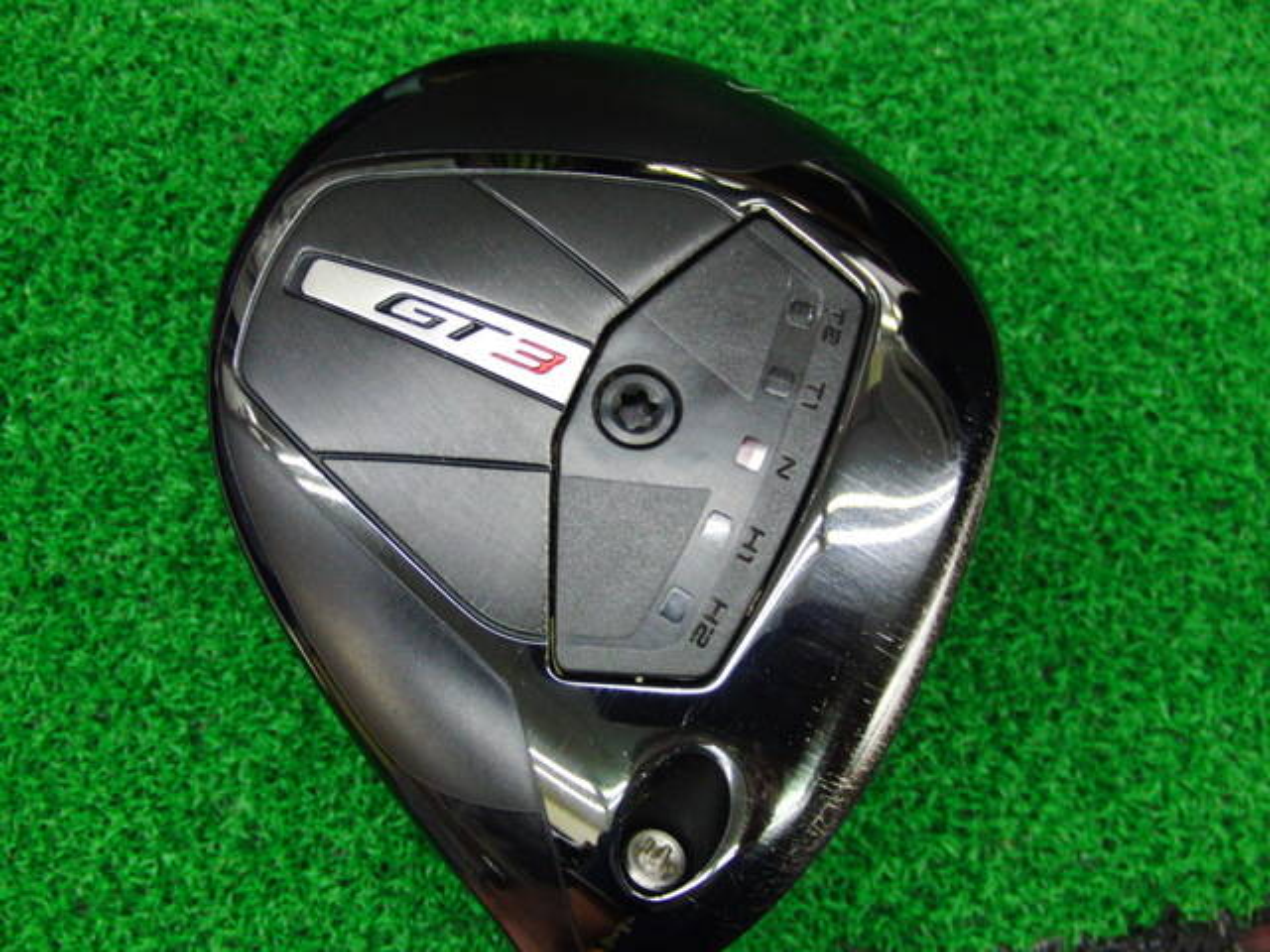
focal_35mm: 37
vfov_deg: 38.7
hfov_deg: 50.1
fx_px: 1357
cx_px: 635
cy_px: 476
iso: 400
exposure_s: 1/40
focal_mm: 6.42
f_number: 3.6
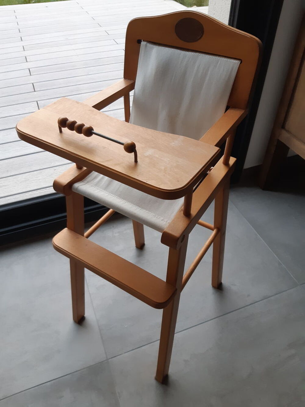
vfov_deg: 67.3
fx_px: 305
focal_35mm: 26
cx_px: 152
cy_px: 204
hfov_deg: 53.1
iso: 100
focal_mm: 3.93
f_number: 1.7
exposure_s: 1/50
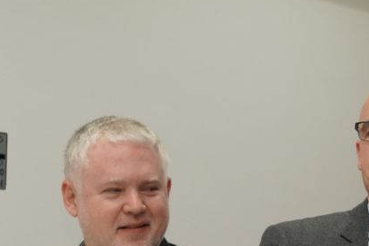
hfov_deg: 13.4
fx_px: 1511
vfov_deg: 9.2
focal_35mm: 147
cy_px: 271
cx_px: 483
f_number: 4
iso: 1000
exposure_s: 1/160
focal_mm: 27.6
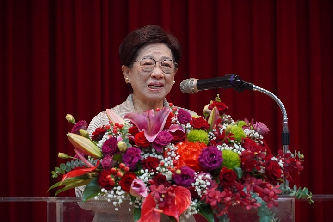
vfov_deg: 8.4
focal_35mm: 164
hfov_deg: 12.6
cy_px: 111
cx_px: 166
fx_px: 1512
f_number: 5.6
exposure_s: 1/100
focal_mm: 109
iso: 6400
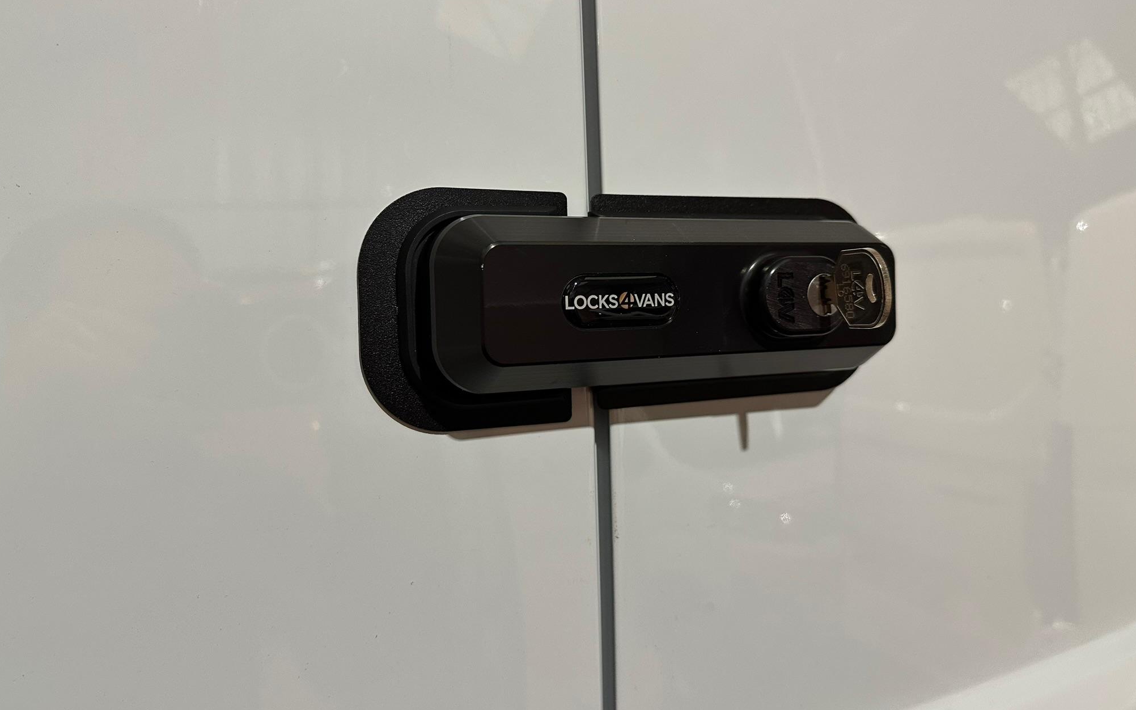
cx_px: 563
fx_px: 805
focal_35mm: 26
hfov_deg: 70.4
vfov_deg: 47.5
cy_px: 322
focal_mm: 6.86
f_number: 1.78
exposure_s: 1/100
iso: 250
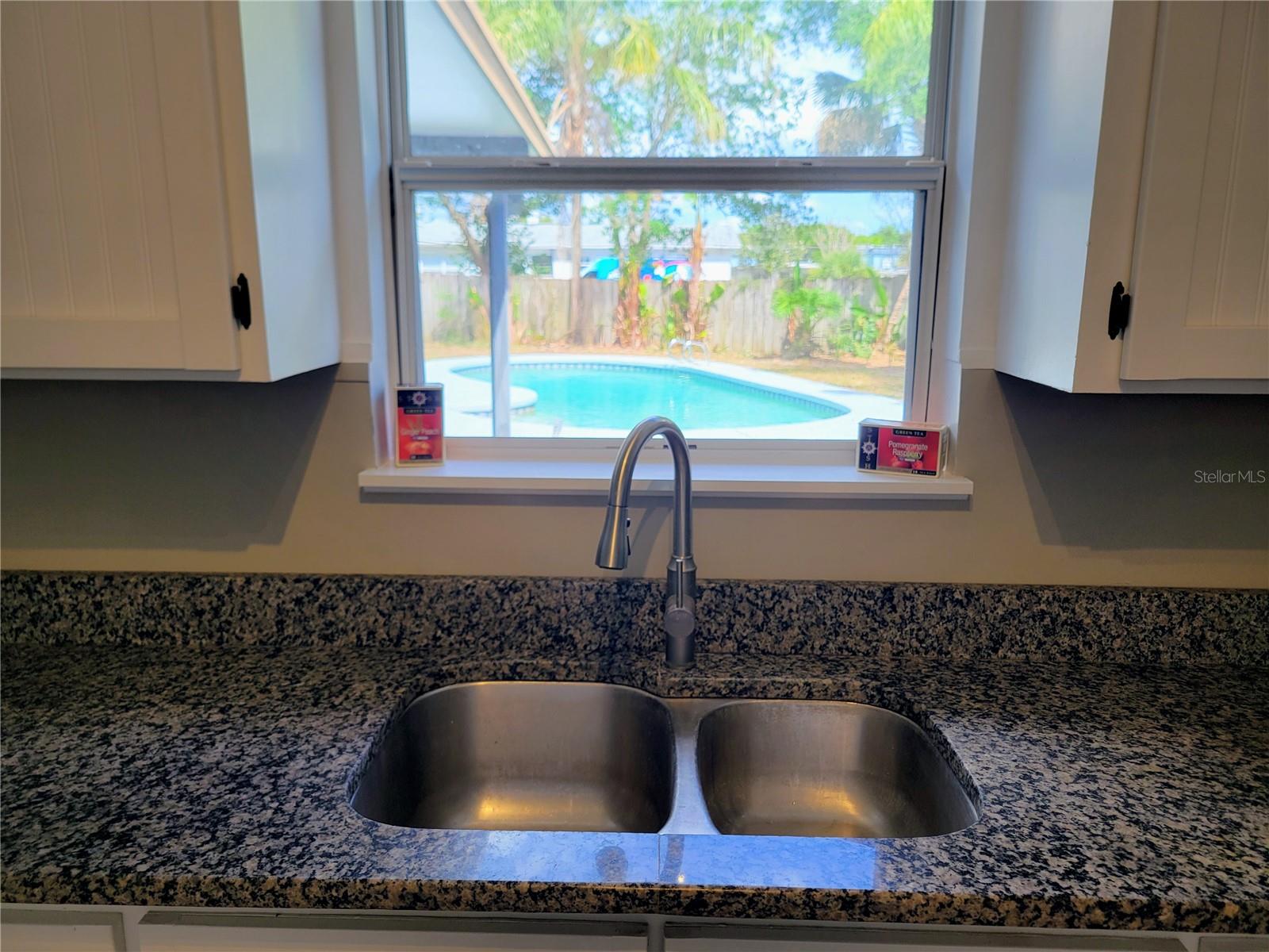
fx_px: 953
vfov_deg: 53.1
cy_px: 476
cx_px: 634
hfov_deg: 67.3
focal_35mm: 26
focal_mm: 5.4
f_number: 1.8
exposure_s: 1/155
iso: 40
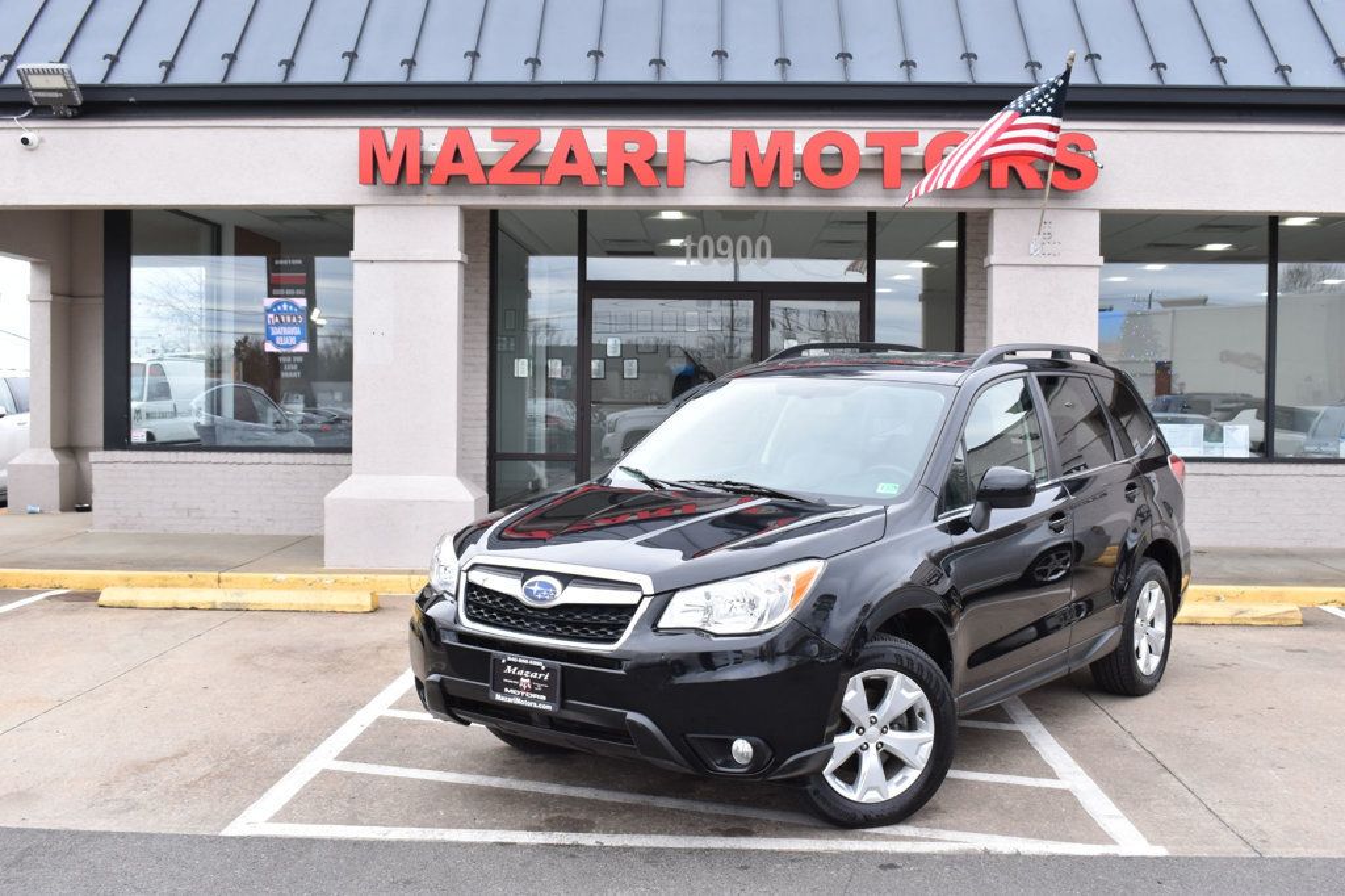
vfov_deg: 33.0
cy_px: 448
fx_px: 1513
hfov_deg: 47.9
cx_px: 672
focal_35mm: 40
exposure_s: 1/160
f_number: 8
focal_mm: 27
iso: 400
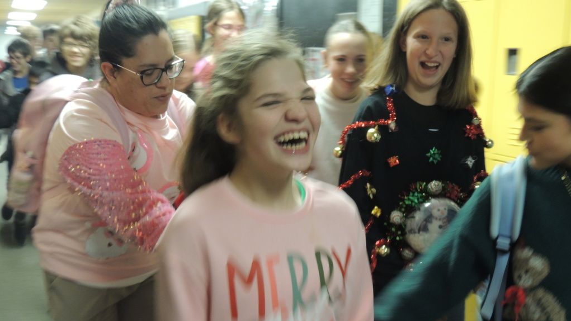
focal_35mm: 47
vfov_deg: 25.4
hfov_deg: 43.7
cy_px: 197
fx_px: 712
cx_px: 286
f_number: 3.4
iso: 400
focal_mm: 7.6
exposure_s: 1/20
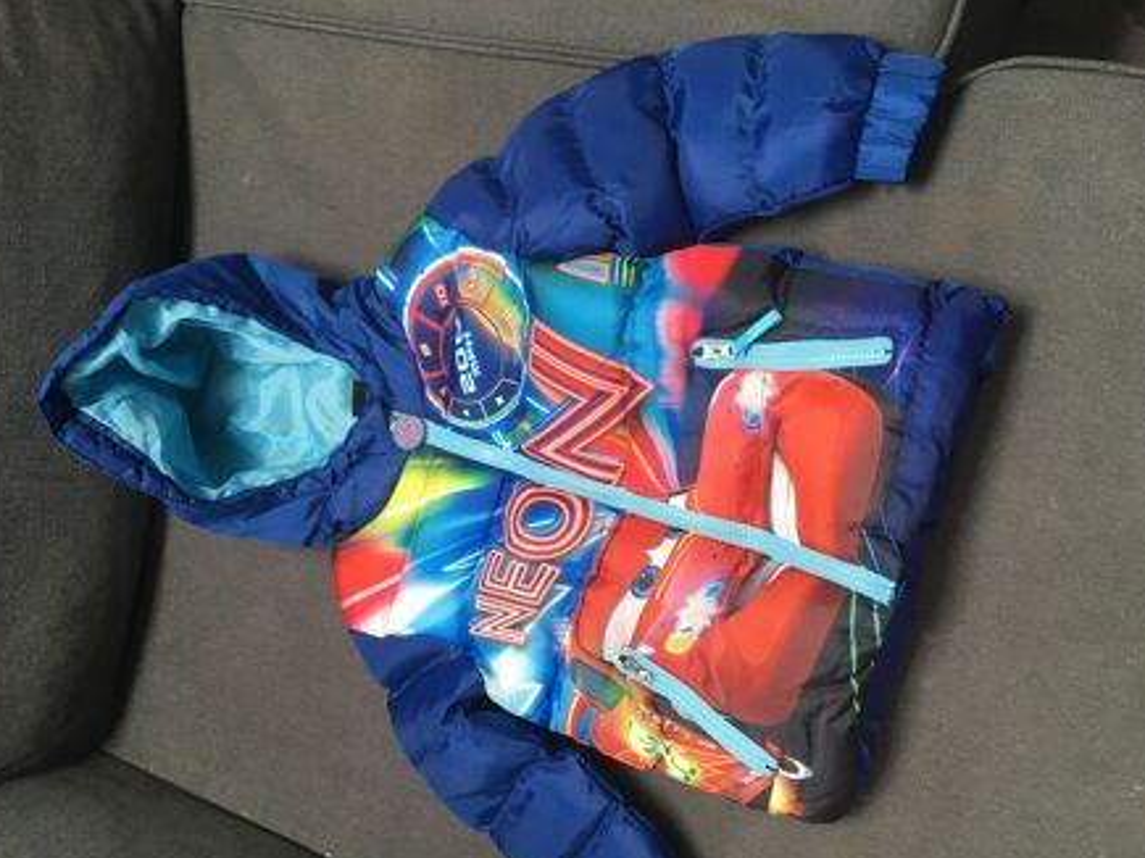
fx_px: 1058
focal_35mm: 32
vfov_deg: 44.1
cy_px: 466
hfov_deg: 56.8
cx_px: 553
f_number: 2.2
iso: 50
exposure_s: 1/33
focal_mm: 4.15
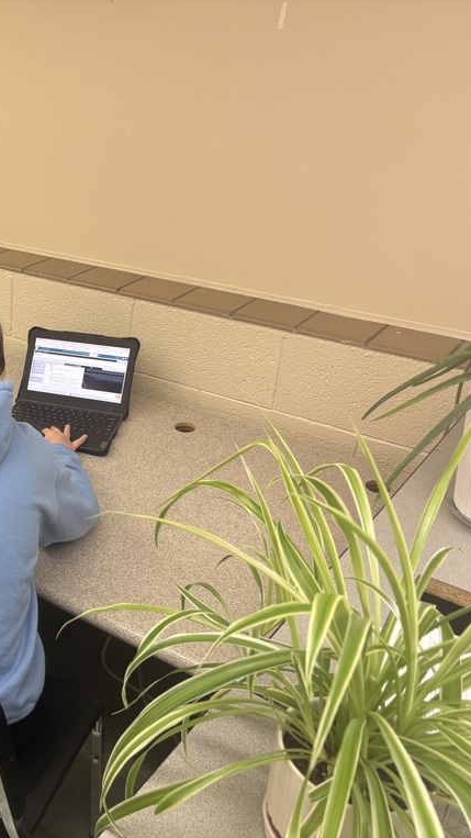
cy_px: 418
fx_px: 844
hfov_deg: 28.4
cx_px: -43
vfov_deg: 52.8
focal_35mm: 38
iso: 160
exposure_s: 1/60
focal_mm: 5.96
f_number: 1.6
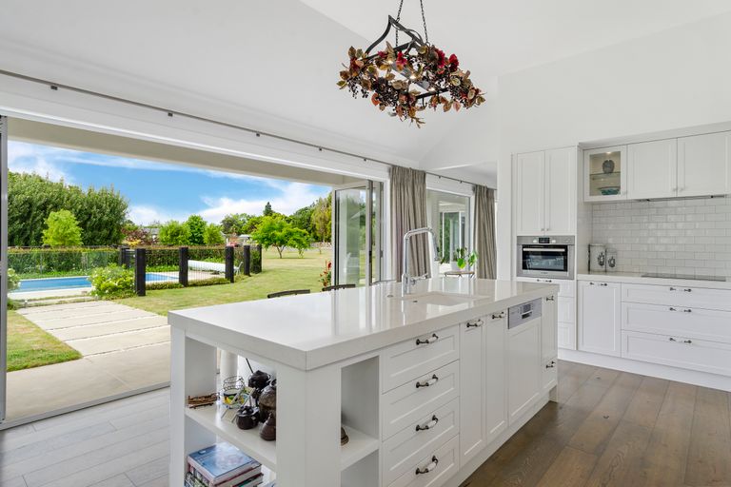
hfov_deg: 90.0
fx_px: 365
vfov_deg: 67.4
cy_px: 244
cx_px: 366
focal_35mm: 18
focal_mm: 12
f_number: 13
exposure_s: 1/13
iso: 200
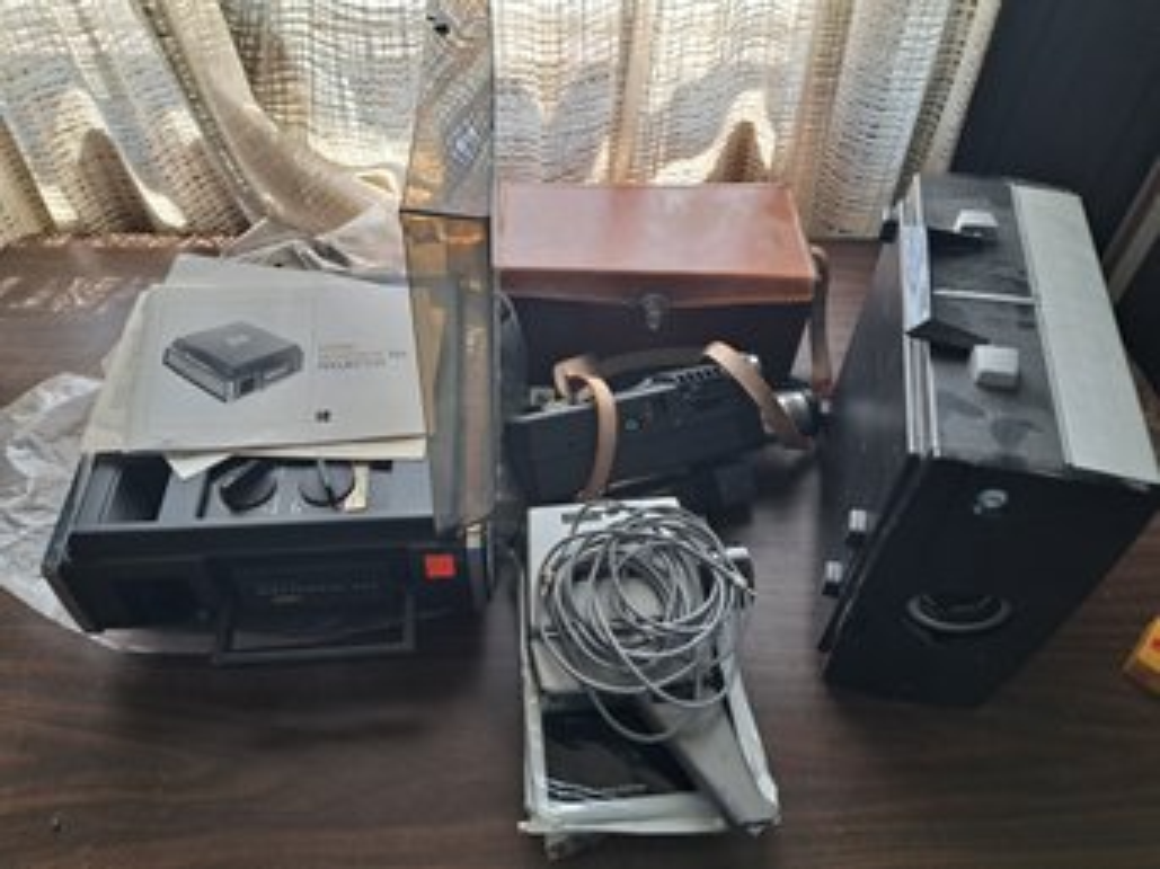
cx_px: 580
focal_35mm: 24
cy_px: 434
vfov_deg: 56.8
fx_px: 804
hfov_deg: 71.6
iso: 50
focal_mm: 5.23
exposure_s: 1/60
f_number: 1.8
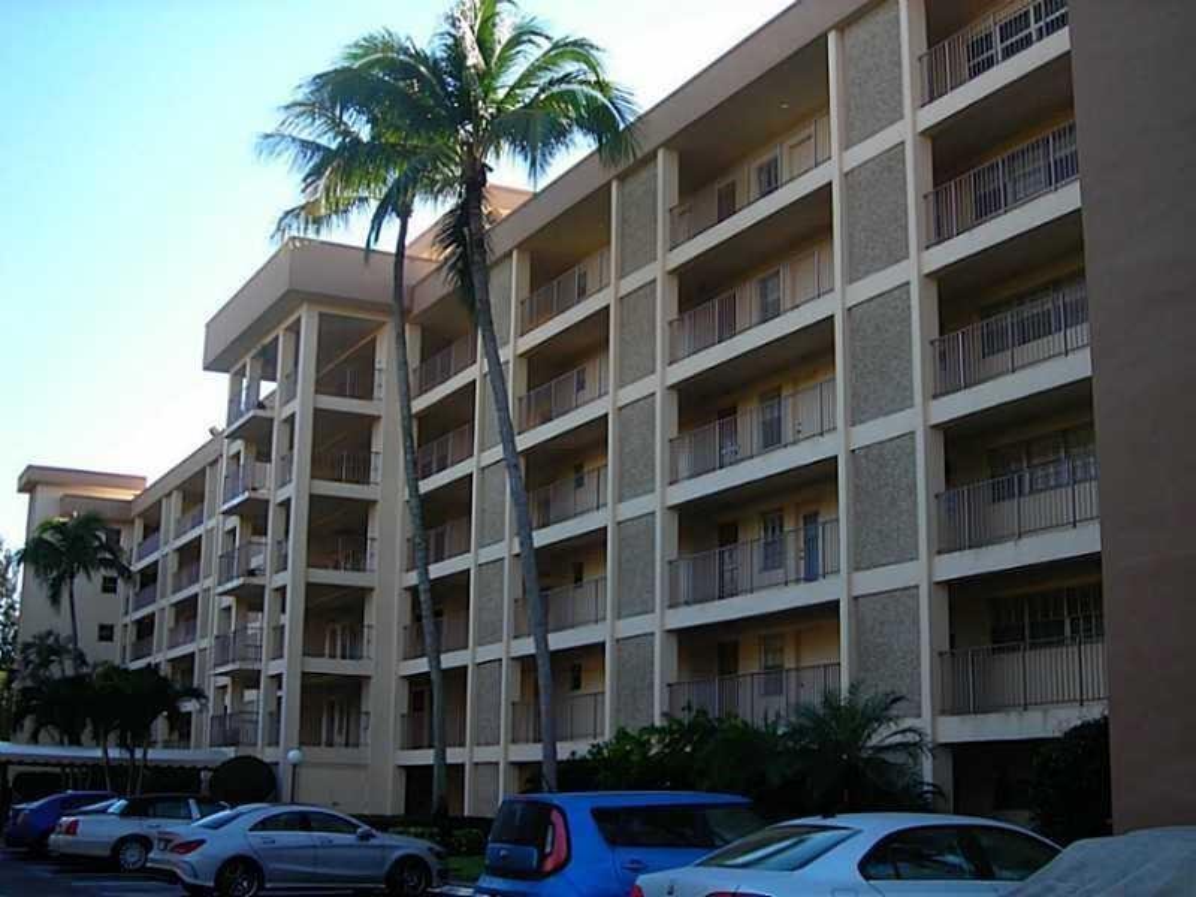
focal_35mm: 47
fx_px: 1624
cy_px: 448
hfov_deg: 40.4
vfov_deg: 30.9
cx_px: 598
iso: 50
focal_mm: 7.8
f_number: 3.4
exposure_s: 1/155
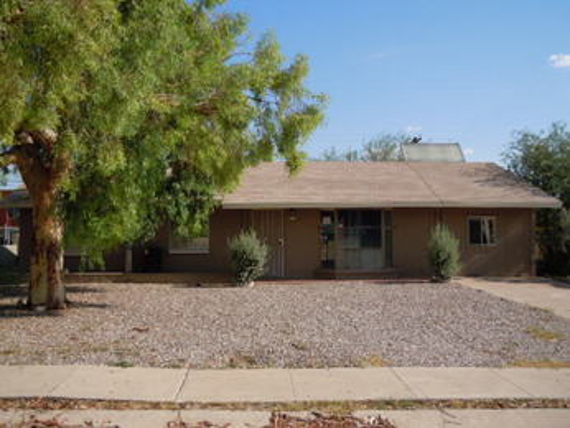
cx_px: 285
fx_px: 560
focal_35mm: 34
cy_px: 214
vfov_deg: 41.8
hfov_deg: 53.9
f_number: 3.6
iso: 100
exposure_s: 1/1000
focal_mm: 6.2
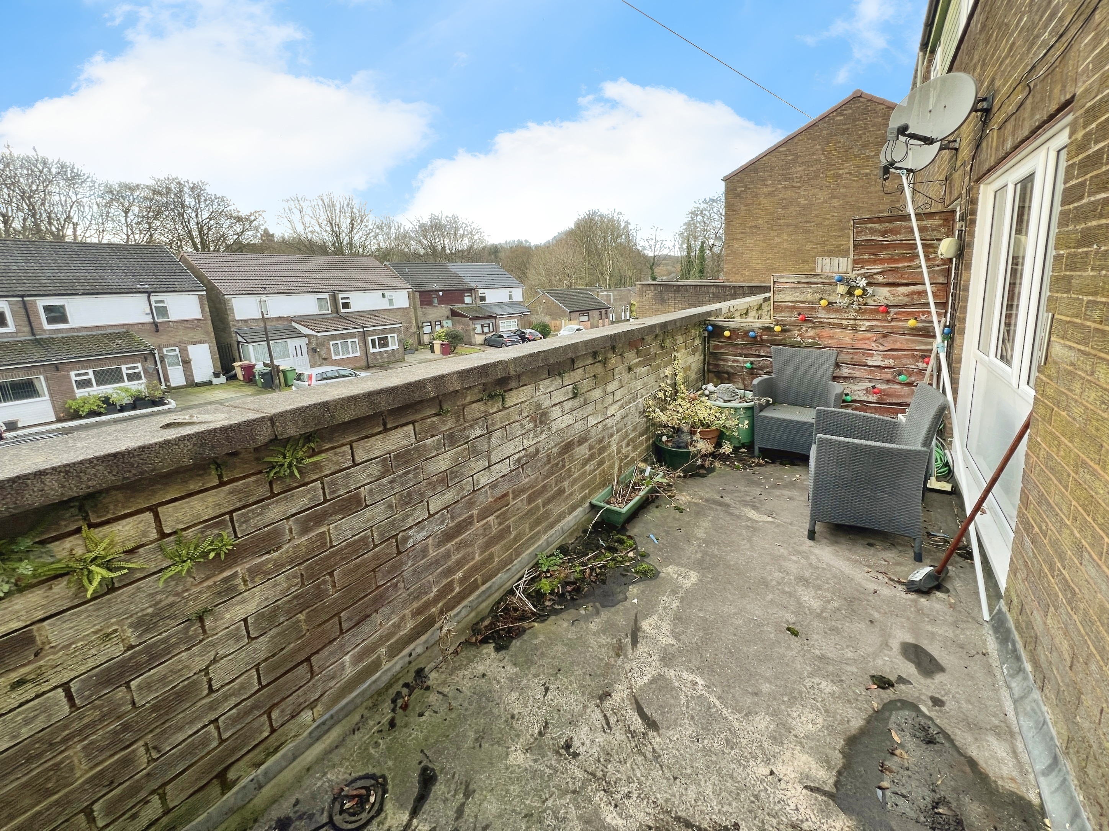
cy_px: 416
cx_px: 554
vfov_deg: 89.9
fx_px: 416
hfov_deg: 106.2
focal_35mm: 13
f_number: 1.8
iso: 40
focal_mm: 1.57
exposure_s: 1/99
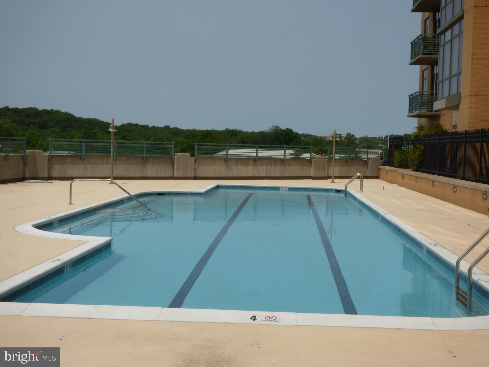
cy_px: 184
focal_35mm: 48
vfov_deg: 30.3
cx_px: 244
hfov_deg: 39.7
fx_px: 678
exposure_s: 1/640
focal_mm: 8.68
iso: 100
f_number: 8
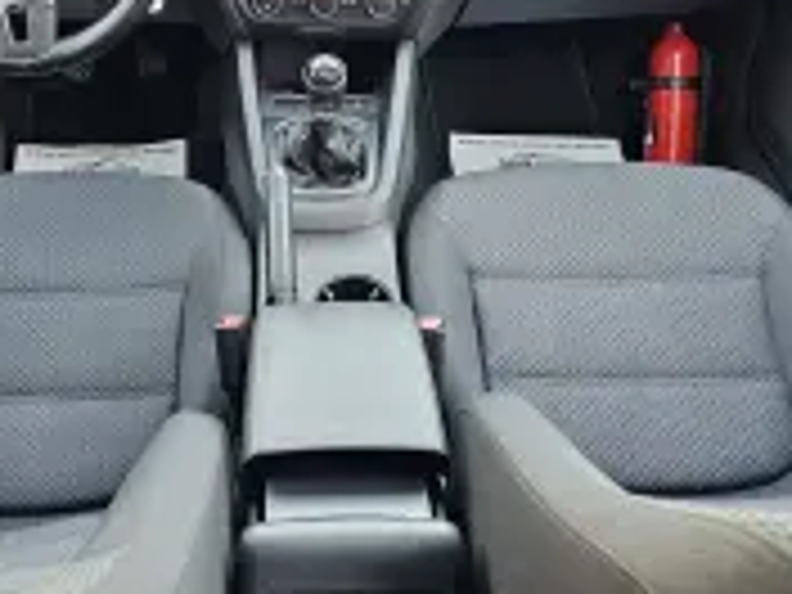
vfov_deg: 30.8
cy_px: 252
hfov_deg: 40.2
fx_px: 1075
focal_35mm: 47
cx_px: 310
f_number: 1.7
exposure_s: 1/100
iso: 800
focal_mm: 6.3
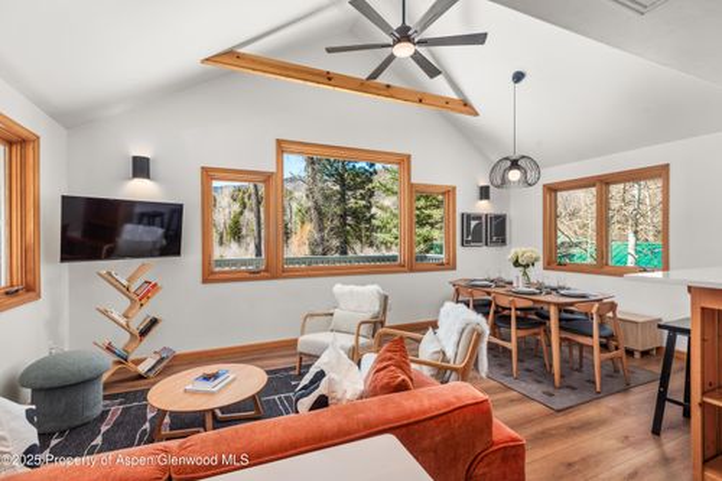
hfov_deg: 93.3
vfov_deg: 70.4
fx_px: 341
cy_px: 240
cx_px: 361
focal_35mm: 17
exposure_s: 1/30
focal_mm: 17
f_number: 7.1
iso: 400
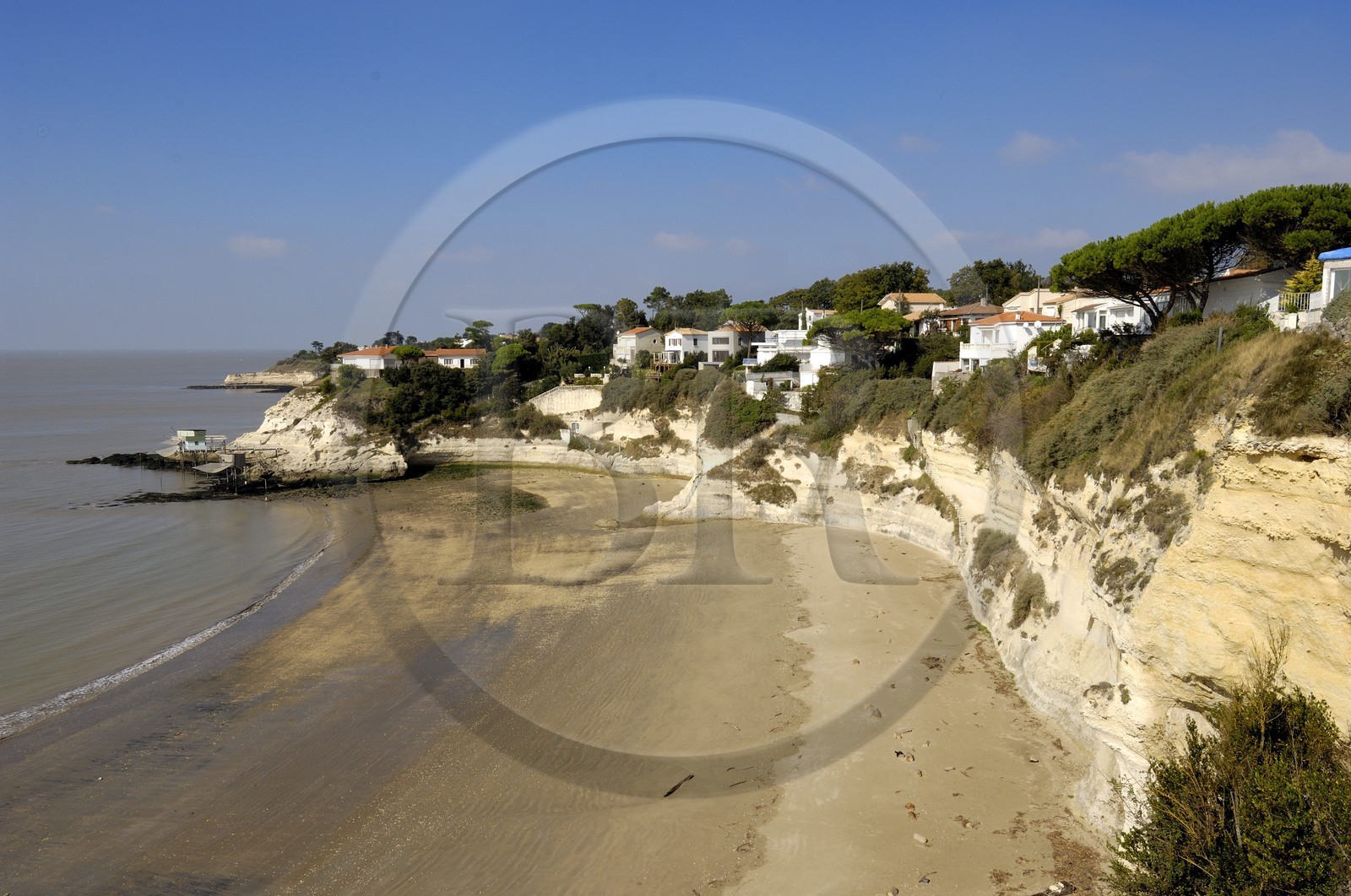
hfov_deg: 70.5
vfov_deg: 50.3
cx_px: 676
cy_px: 448
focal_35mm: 26
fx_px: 956
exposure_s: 1/160
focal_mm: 17
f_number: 12
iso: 100
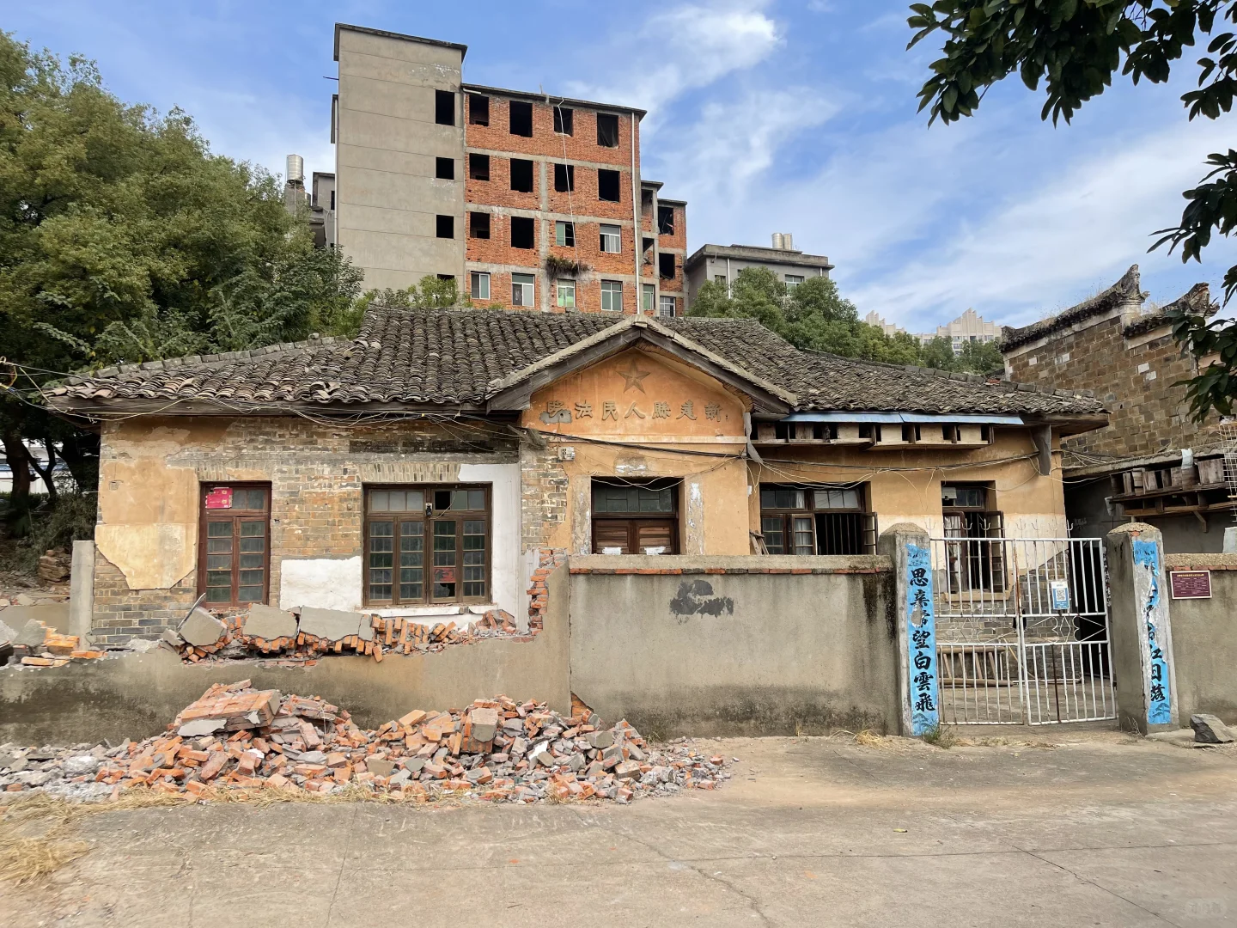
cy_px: 464
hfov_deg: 69.4
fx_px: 893
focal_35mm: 25
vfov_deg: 54.9
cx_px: 618
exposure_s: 1/1912
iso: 32
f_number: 1.6
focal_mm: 5.1
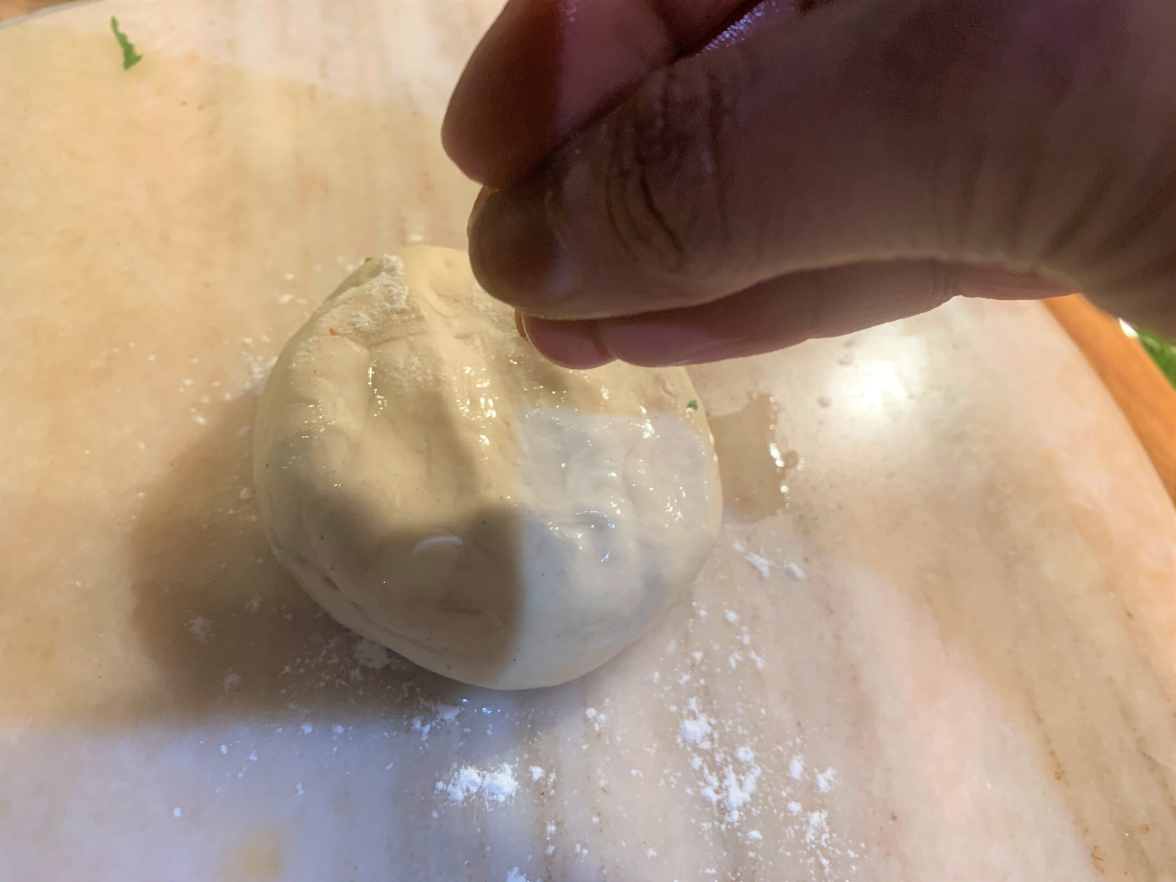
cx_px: 588
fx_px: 883
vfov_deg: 53.1
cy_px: 441
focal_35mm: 26
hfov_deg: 67.3
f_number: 1.8
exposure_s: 1/50
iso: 100
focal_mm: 4.25
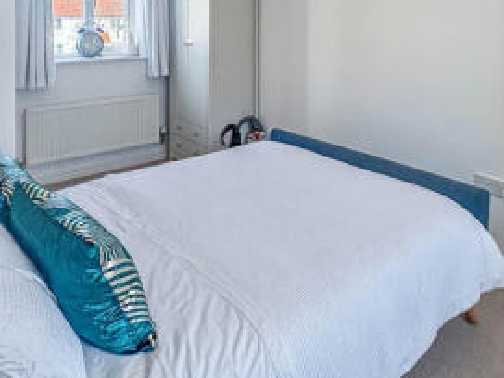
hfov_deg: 59.9
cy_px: 40
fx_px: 437
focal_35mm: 30
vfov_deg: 43.0
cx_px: 273
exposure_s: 1/140
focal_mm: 2.22
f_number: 2.2
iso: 125
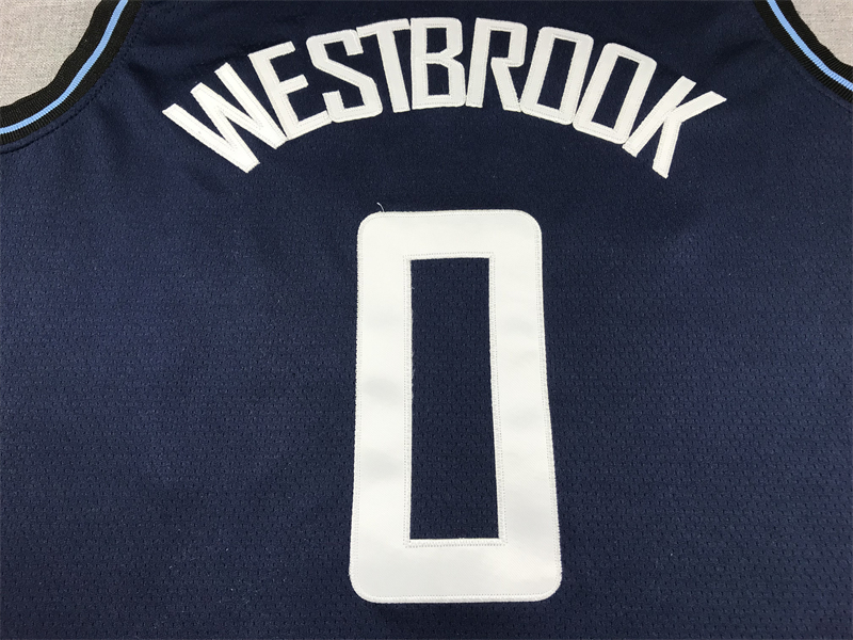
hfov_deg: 63.4
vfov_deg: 49.7
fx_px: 690
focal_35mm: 28
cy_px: 320
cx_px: 426
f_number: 1.8
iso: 32
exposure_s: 1/99
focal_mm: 3.99
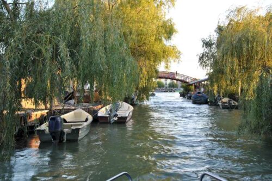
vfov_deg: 29.8
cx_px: 136
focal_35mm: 45
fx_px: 340
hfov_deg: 43.6
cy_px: 90
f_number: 5
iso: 200
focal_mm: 30
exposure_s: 1/100
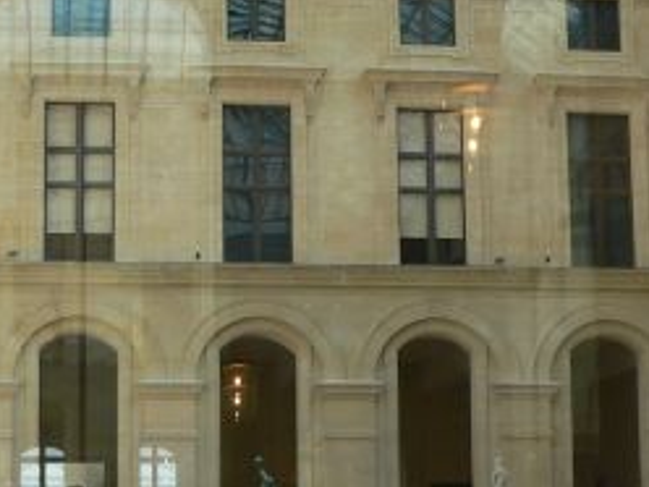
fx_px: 1744
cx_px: 306
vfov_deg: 15.8
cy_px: 367
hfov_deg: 21.1
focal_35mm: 93
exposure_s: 1/60
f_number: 2.8
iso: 80
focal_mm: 6
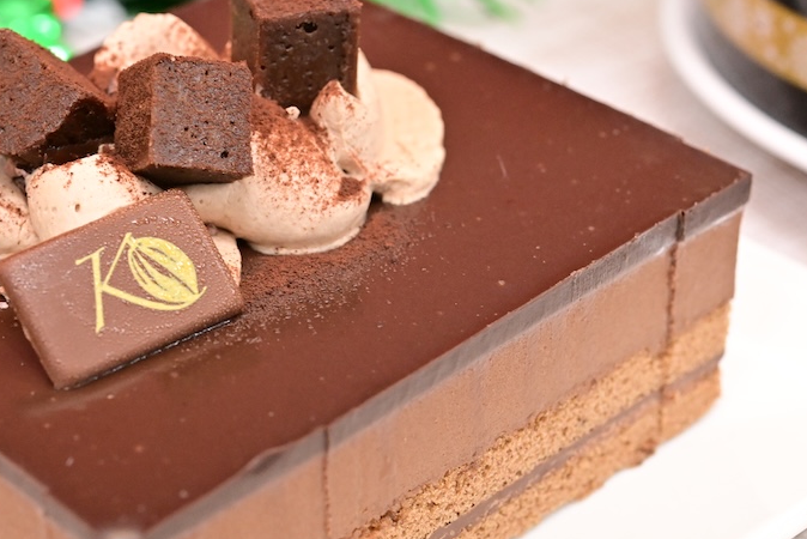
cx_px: 236
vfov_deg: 15.4
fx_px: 1996
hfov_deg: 22.7
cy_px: 300
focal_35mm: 89
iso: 6400
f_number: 7.1
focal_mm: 60
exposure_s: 1/160
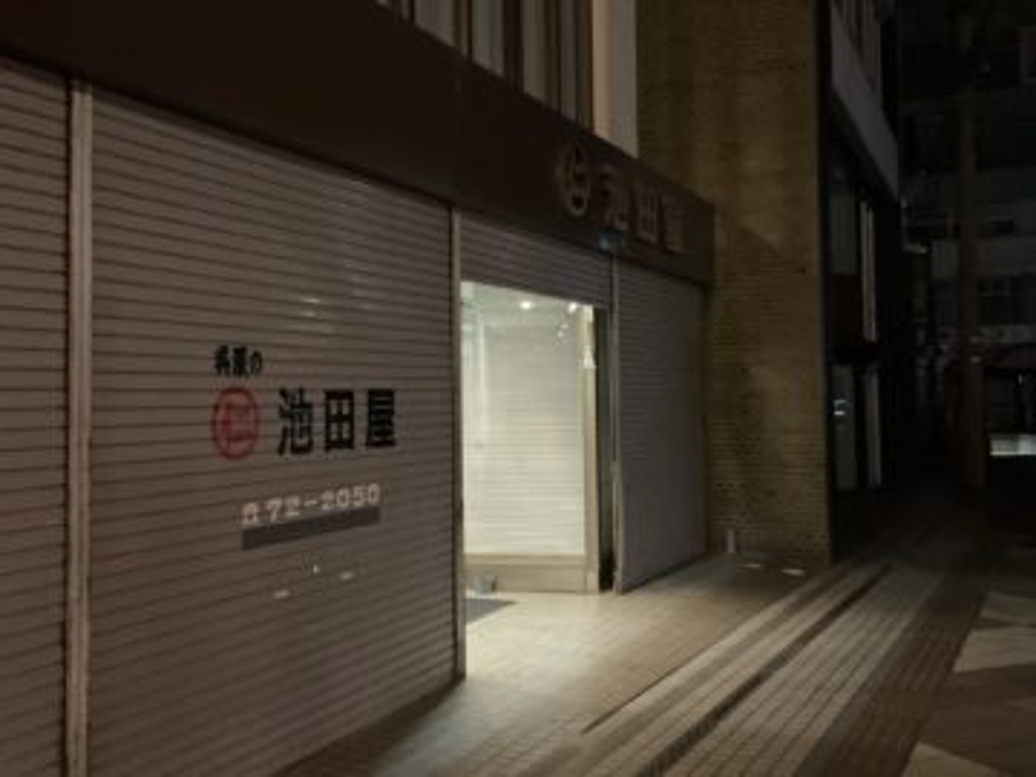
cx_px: 518
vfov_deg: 48.2
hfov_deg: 61.7
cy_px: 388
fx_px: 868
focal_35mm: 29
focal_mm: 3
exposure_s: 1/17
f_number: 1.8
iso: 500
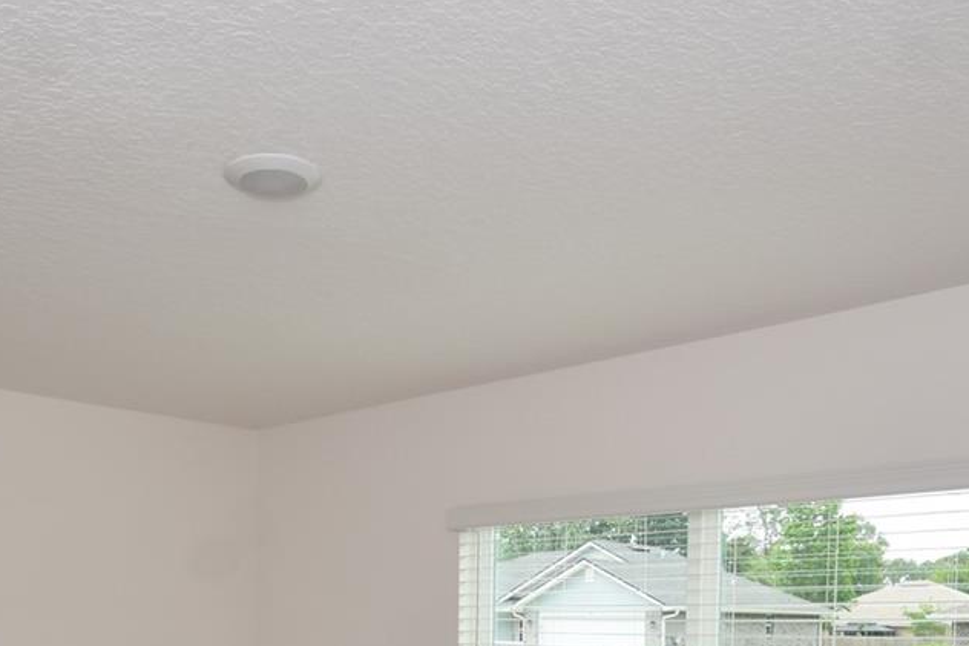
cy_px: 664
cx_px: 347
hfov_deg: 50.1
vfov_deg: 32.0
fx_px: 1023
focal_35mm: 38
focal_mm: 10
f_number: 5
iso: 200
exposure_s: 1/100
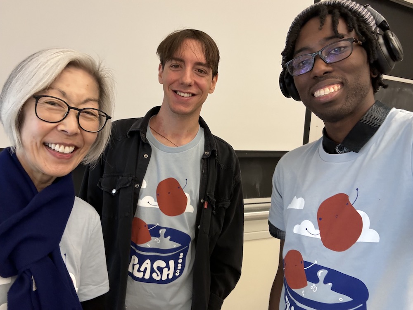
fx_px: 274
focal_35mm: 23
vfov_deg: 58.9
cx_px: 206
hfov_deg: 73.9
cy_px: 155
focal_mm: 2.69
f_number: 1.9
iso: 320
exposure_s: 1/40
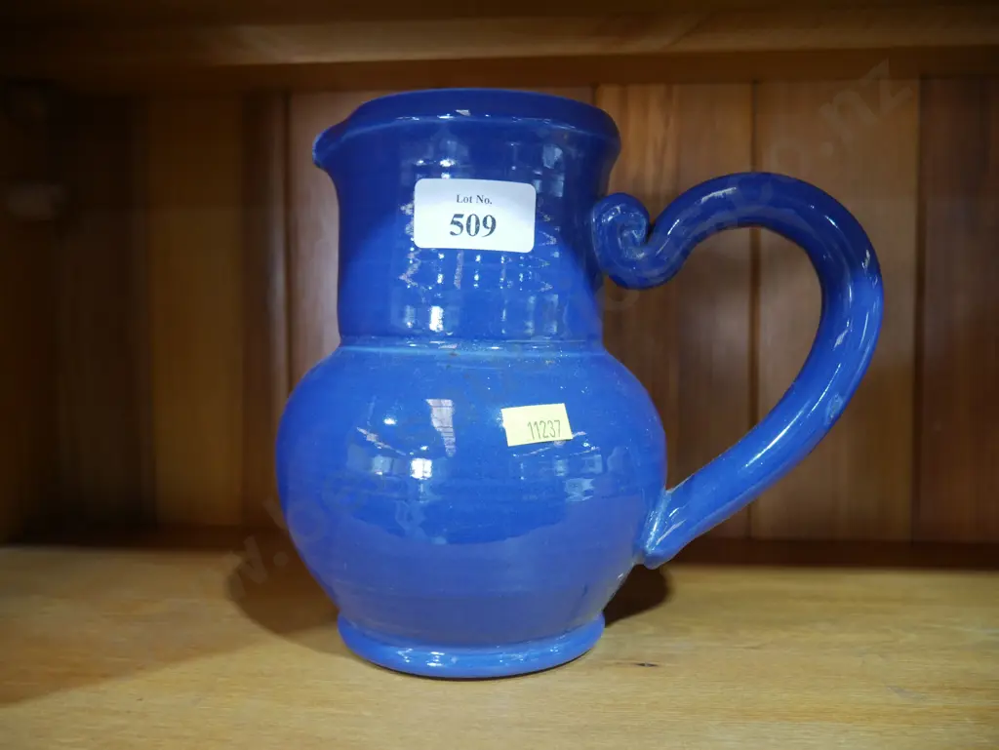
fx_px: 808
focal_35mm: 28
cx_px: 500
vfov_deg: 49.8
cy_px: 375
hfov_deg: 63.4
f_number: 3.5
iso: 1000
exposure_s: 1/60
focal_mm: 14
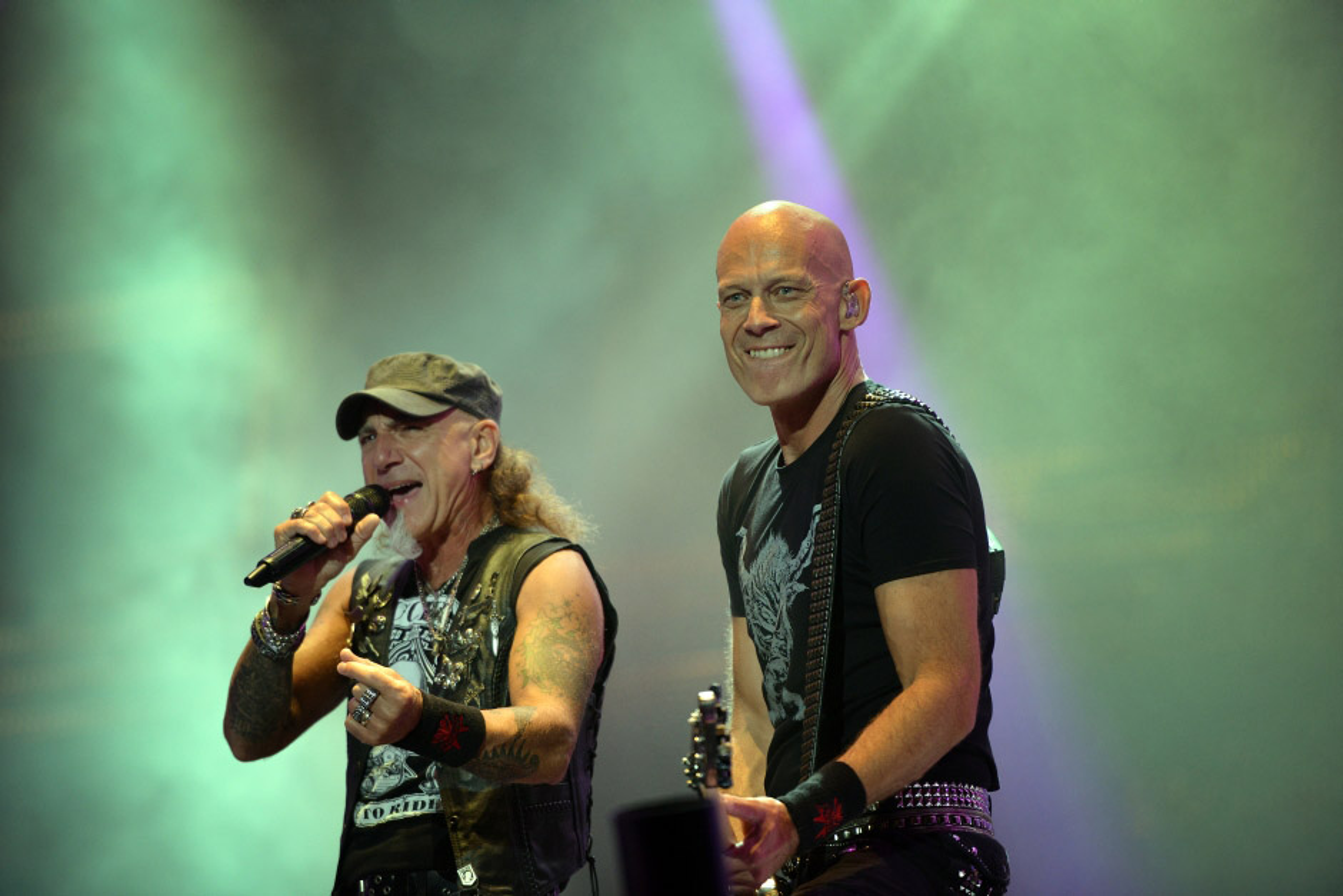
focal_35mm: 200
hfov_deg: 10.3
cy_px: 448
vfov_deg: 6.9
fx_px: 7462
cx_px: 672
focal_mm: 200
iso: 2000
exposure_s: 1/1000
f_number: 3.2
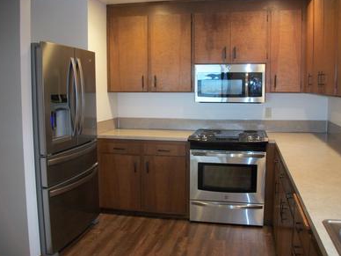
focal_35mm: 33
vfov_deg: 42.9
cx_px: 170
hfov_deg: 55.4
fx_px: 325
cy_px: 126
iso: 160
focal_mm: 5.7
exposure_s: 1/30
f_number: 2.9
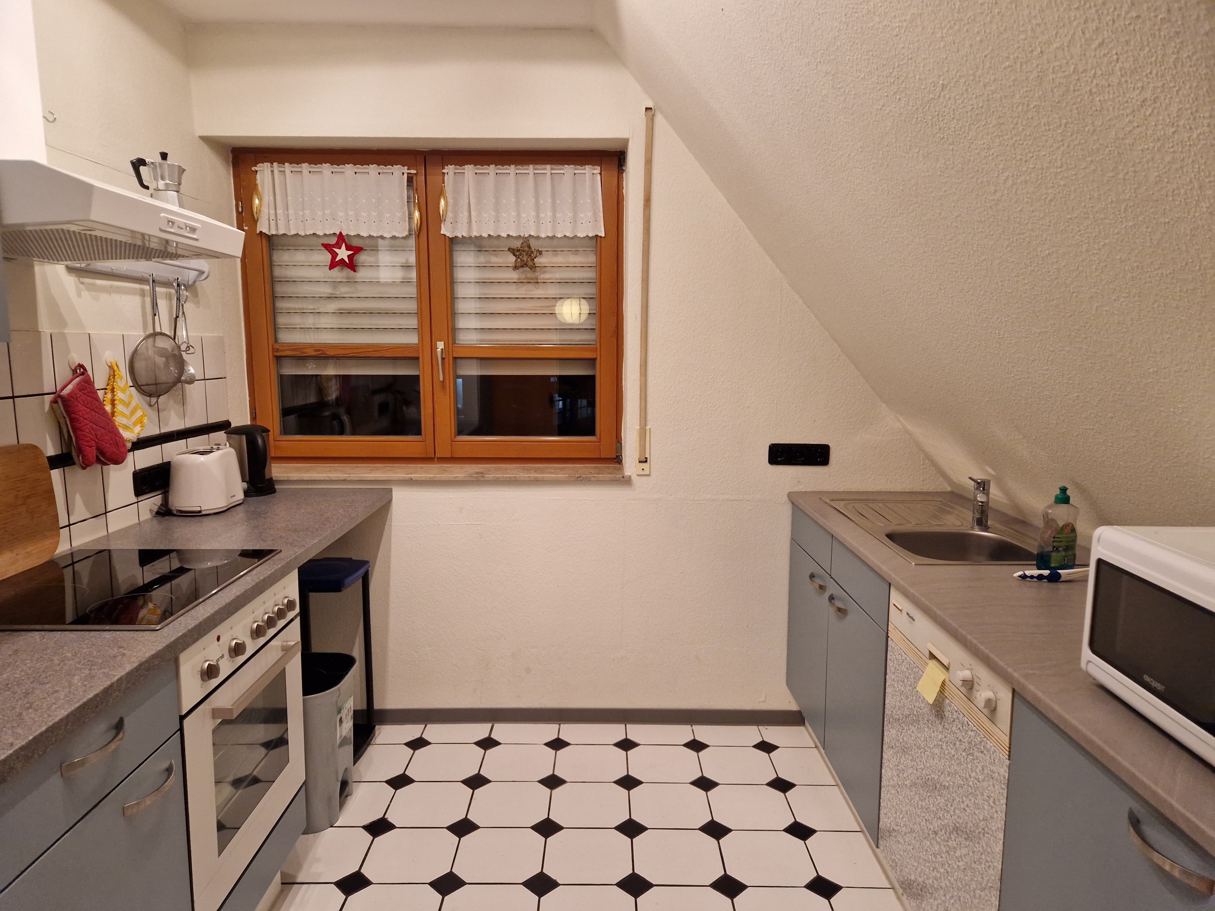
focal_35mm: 23
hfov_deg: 73.9
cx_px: 608
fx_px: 807
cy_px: 456
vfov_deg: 58.9
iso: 640
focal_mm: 5.4
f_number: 1.8
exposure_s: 1/100
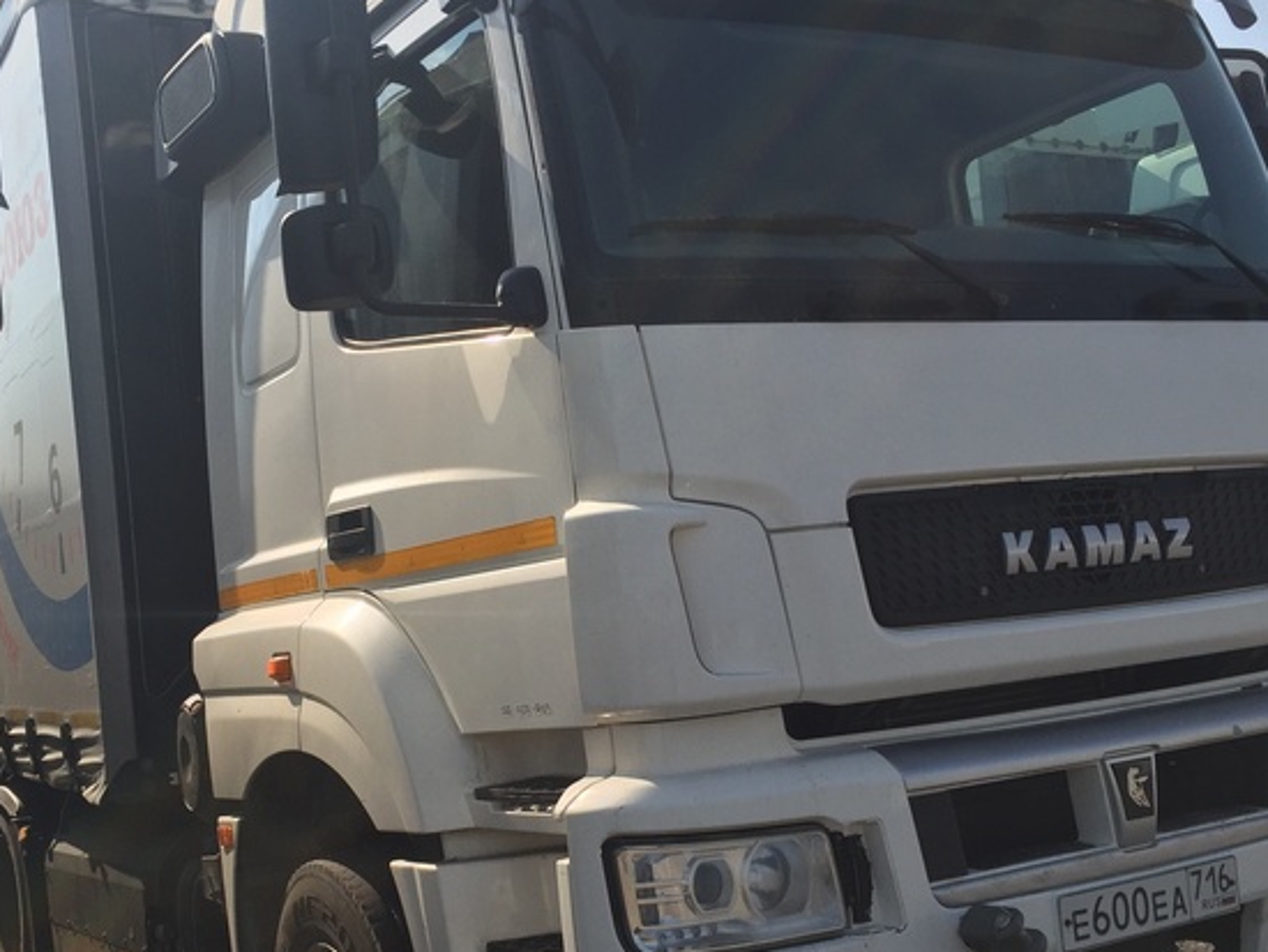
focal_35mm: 43
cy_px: 574
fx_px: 1576
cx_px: 551
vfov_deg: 33.5
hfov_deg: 43.7
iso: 32
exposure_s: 1/2198
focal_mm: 4.15
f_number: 2.2
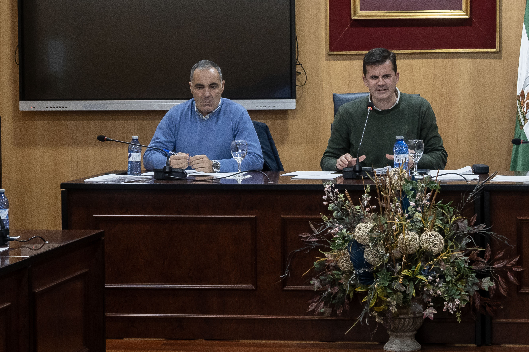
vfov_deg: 11.6
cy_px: 125
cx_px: 368
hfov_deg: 17.3
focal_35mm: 118
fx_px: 1733
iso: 1000
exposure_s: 1/50
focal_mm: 41
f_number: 5.6
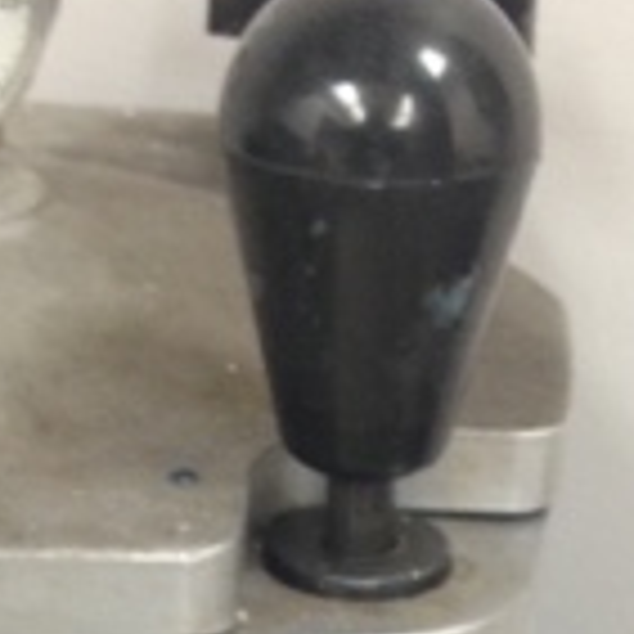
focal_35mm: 132
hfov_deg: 13.2
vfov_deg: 12.7
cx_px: 288
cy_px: 868
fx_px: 2735
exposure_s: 1/20
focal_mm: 4.12
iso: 125
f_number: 2.4
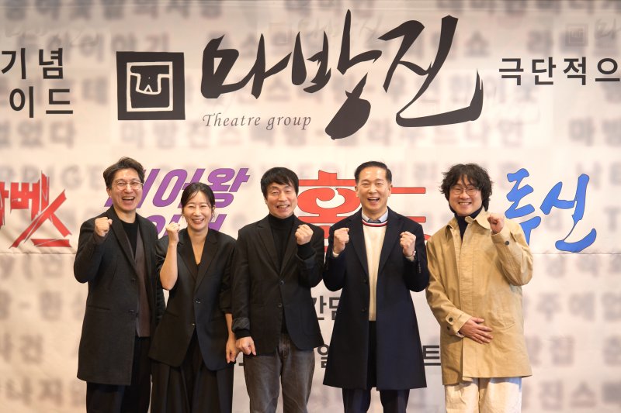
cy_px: 206
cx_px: 310
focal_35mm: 70
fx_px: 1207
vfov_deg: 19.4
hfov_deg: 28.8
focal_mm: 70
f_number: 2.8
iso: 1250
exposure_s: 1/250
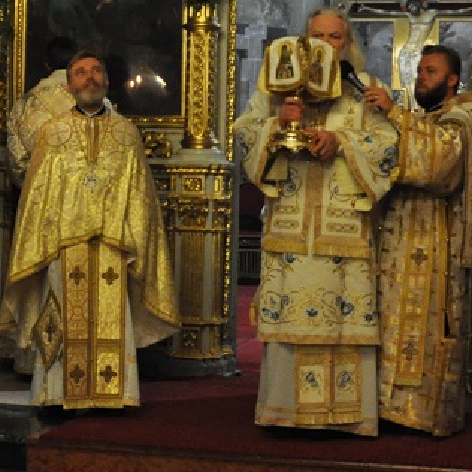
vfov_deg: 19.9
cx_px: 102
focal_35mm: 87
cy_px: 298
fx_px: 1342
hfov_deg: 19.8
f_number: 3.5
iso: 1600
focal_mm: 18
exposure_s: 1/50
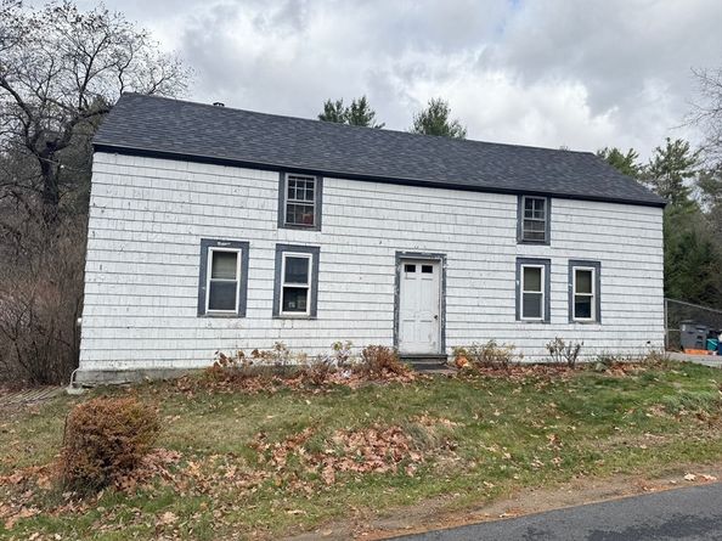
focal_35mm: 24
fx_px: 500
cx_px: 361
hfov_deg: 71.6
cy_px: 270
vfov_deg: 56.8
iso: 80
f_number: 1.78
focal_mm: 6.76
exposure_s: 1/2604
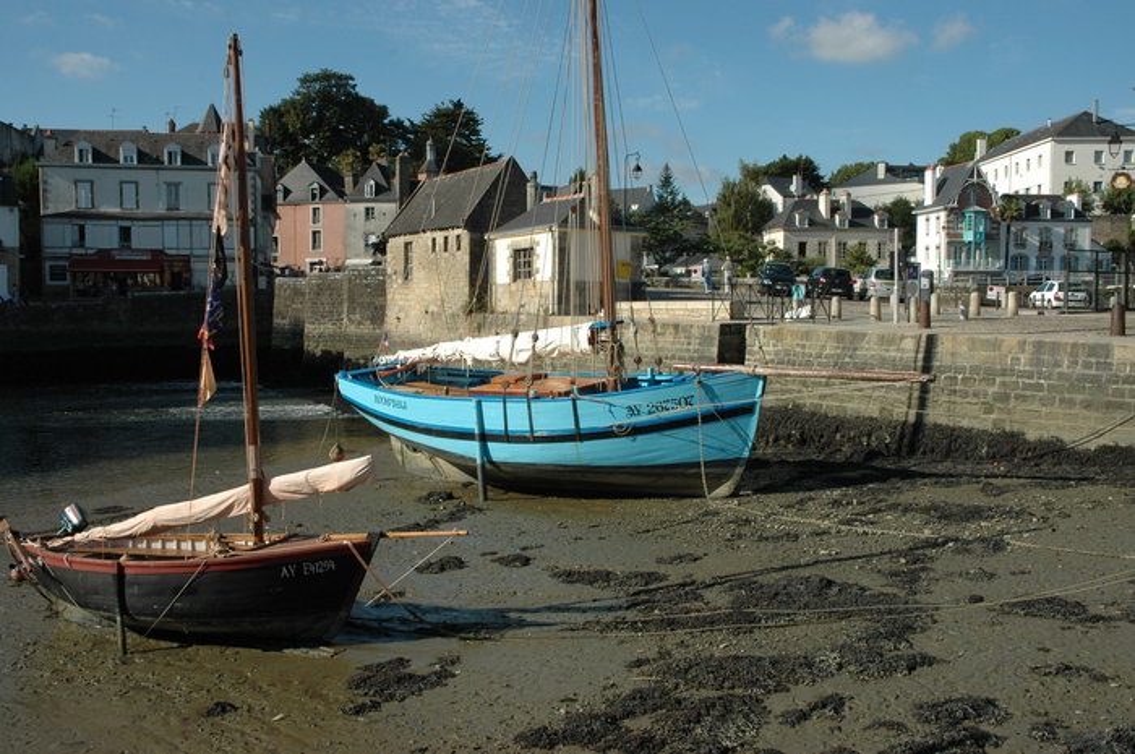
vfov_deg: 36.8
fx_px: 1134
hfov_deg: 53.2
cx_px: 568
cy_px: 377
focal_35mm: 36
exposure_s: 1/500
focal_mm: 24
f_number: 11
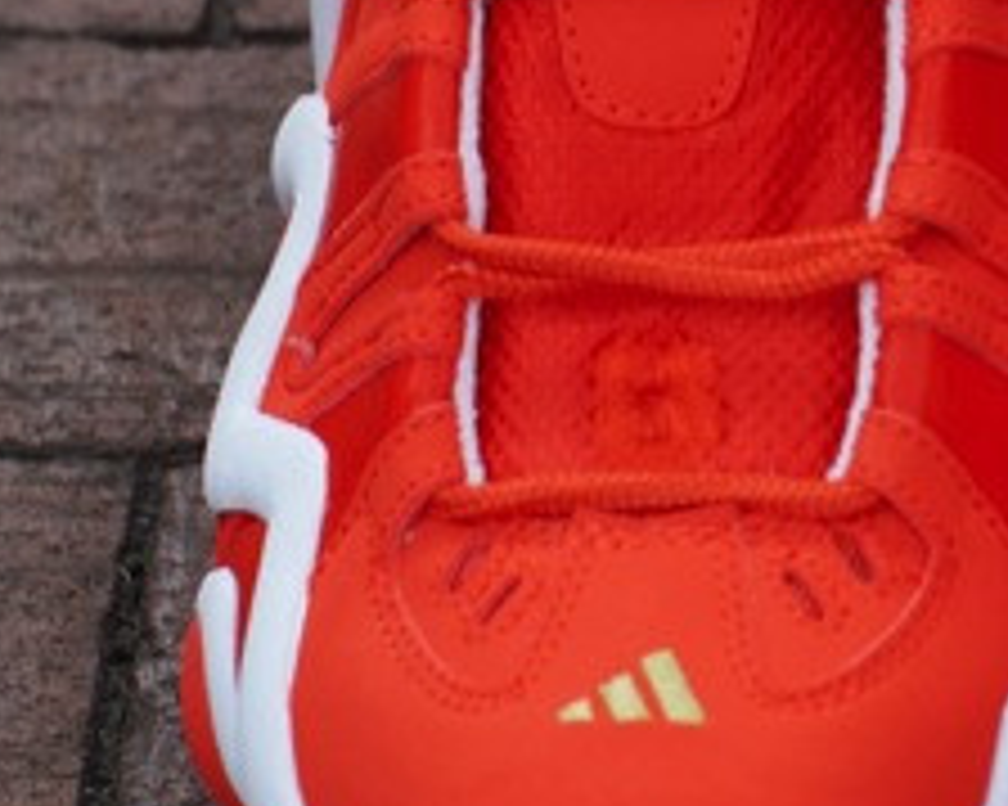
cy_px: -5
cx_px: 1058
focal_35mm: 199
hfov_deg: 9.6
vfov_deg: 7.7
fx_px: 5934
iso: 125
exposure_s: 1/320
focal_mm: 50
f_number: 5
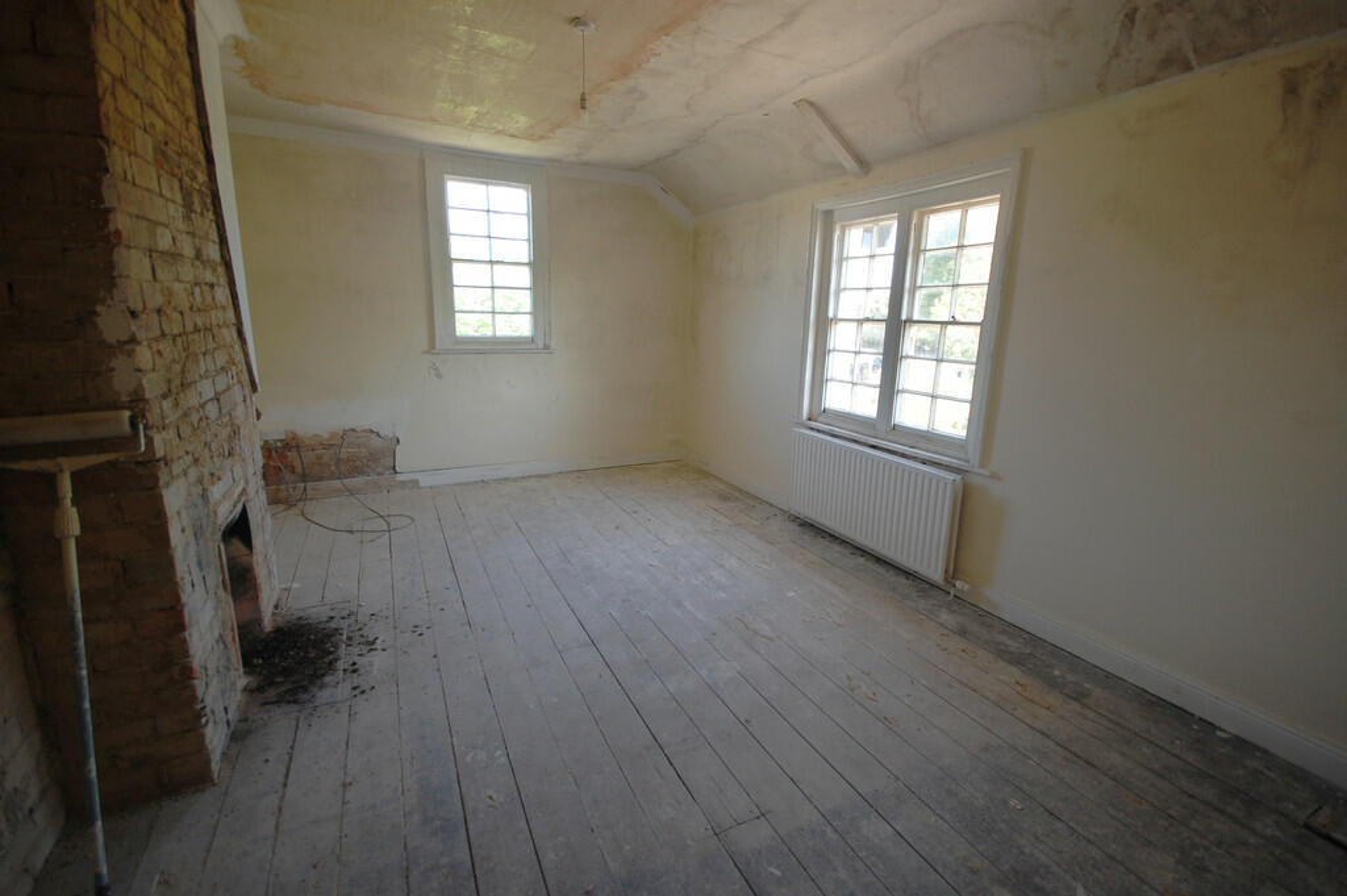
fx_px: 561
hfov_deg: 100.4
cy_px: 448
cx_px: 674
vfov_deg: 77.2
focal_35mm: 15
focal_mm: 10
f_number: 4
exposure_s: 1/50
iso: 200
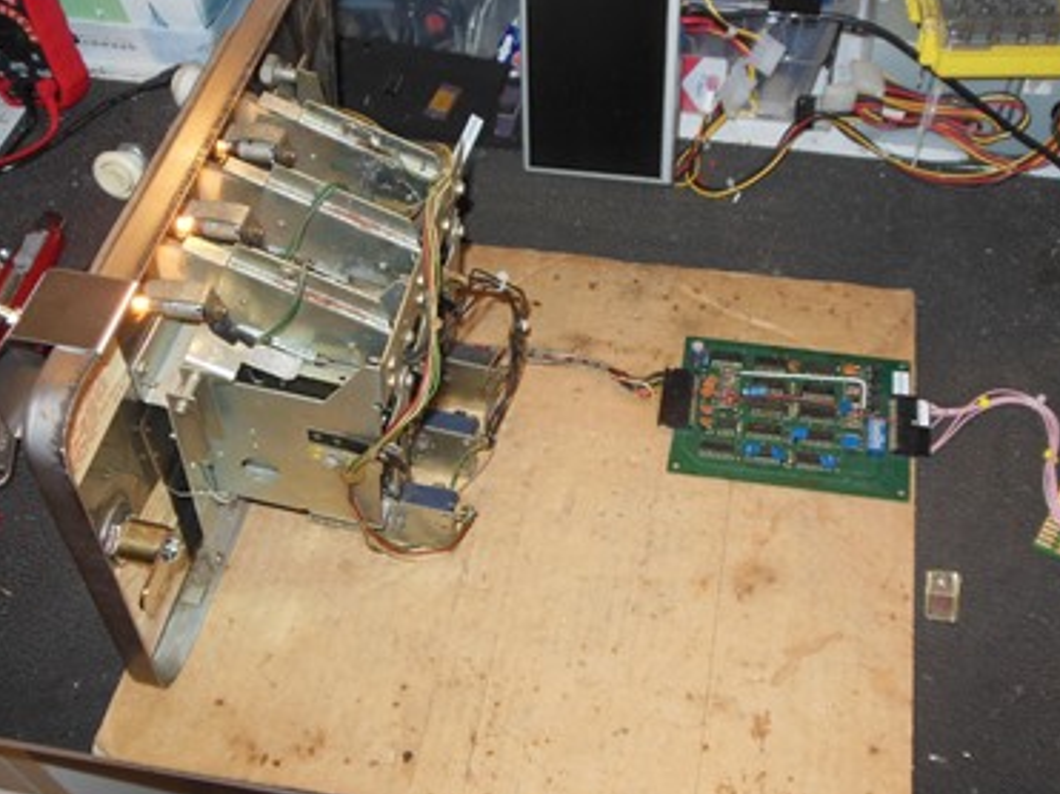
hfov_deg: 52.5
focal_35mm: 35
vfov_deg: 40.7
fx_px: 1071
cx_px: 589
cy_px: 406
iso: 200
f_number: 3.3
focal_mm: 5.2
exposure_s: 1/25
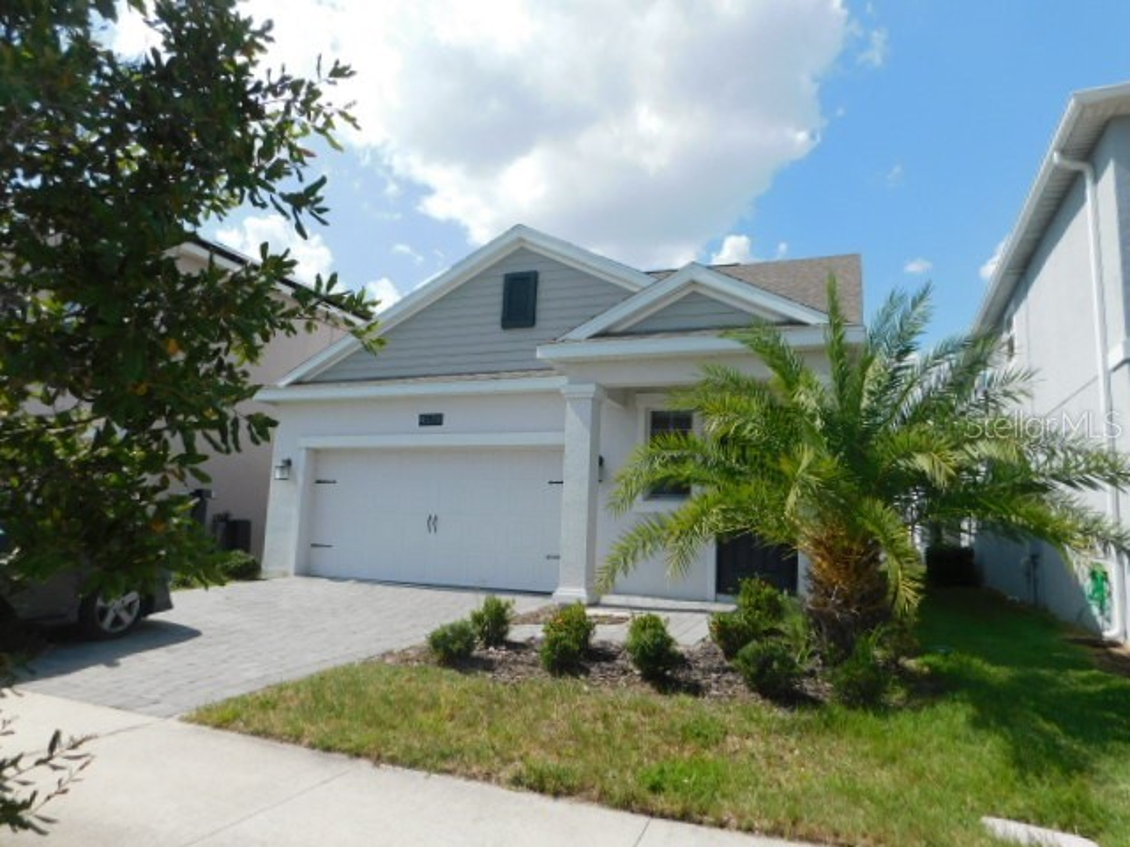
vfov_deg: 58.9
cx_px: 565
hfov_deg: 73.9
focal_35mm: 23
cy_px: 424
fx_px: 751
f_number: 6
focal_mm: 4
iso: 125
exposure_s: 1/500
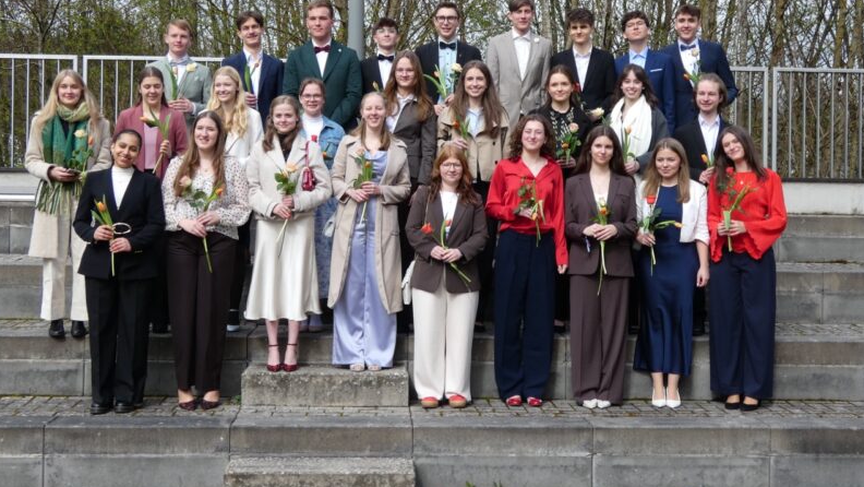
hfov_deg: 37.8
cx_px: 431
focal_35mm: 55
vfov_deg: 21.8
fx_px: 1260
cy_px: 199
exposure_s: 1/320
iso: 80
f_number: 3.9
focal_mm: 9
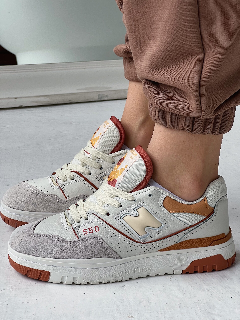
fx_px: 712
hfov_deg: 19.1
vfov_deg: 25.3
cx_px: 120
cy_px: 160
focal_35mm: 77
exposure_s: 1/111
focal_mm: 9
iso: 32
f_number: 2.8
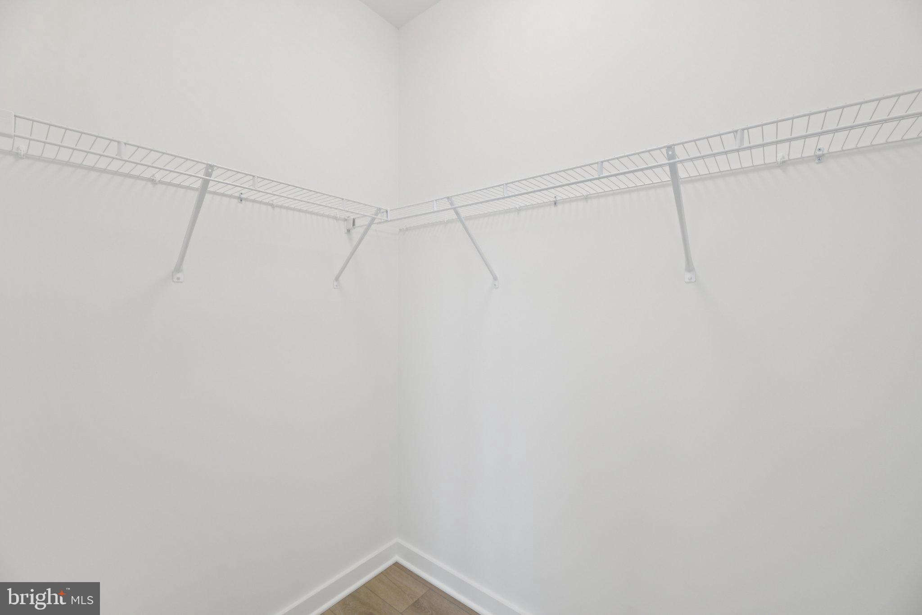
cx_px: 461
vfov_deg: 77.3
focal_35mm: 15
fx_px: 384
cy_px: 308
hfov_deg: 100.4
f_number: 8
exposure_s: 1/15
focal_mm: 15
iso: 160
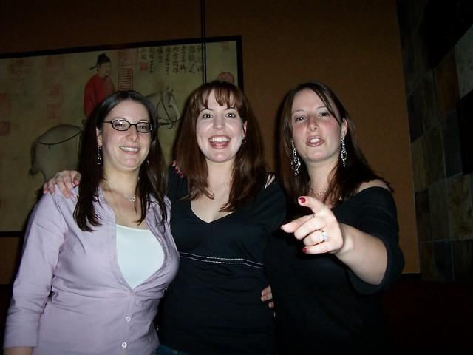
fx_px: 506
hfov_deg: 50.1
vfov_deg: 38.7
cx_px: 236
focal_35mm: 37
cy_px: 178
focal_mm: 5.6
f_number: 2.8
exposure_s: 1/60
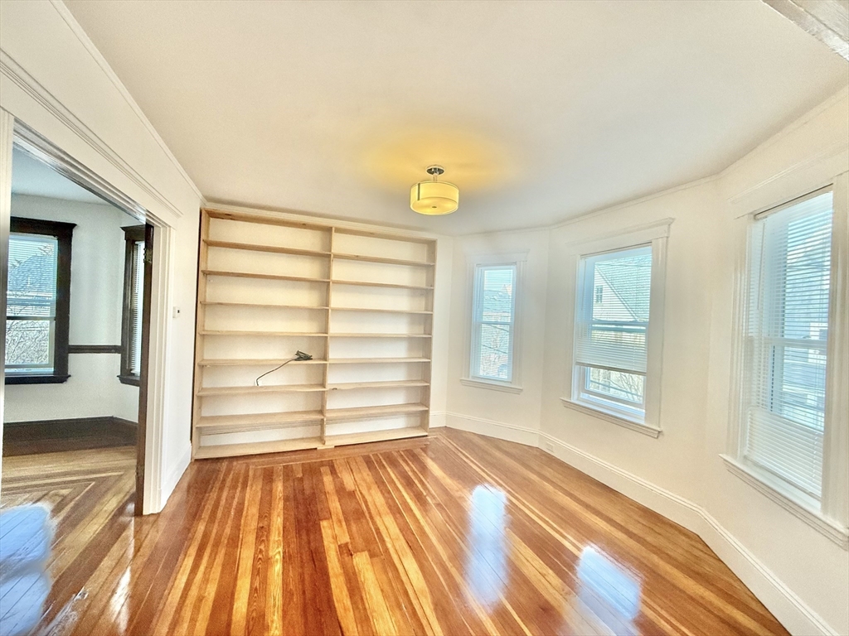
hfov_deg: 102.1
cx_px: 424
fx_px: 343
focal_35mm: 14
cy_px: 318
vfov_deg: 85.7
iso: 250
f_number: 2.2
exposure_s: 1/120
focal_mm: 2.22
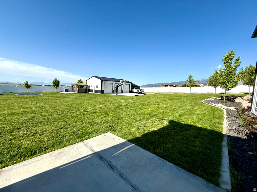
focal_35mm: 14
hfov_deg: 102.1
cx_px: 128
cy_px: 96
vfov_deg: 85.7
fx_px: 104
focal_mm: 2.22
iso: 64
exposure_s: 1/2841
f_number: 2.2
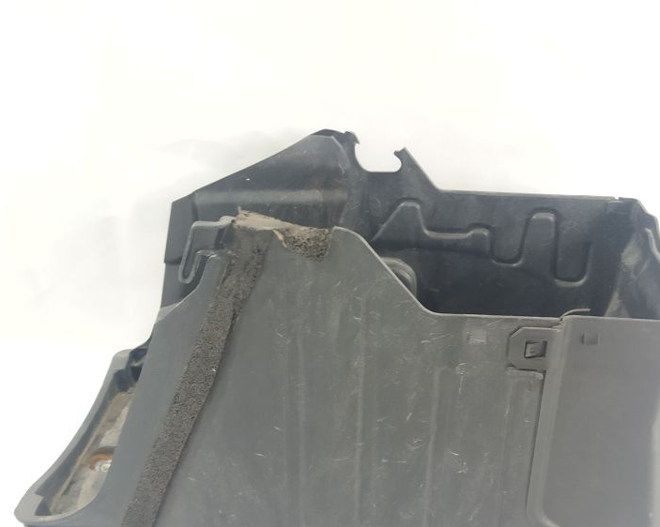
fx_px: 879
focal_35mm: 45
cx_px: 384
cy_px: 332
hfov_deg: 41.0
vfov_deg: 33.2
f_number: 1.79
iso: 272
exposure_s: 1/25
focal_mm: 4.71
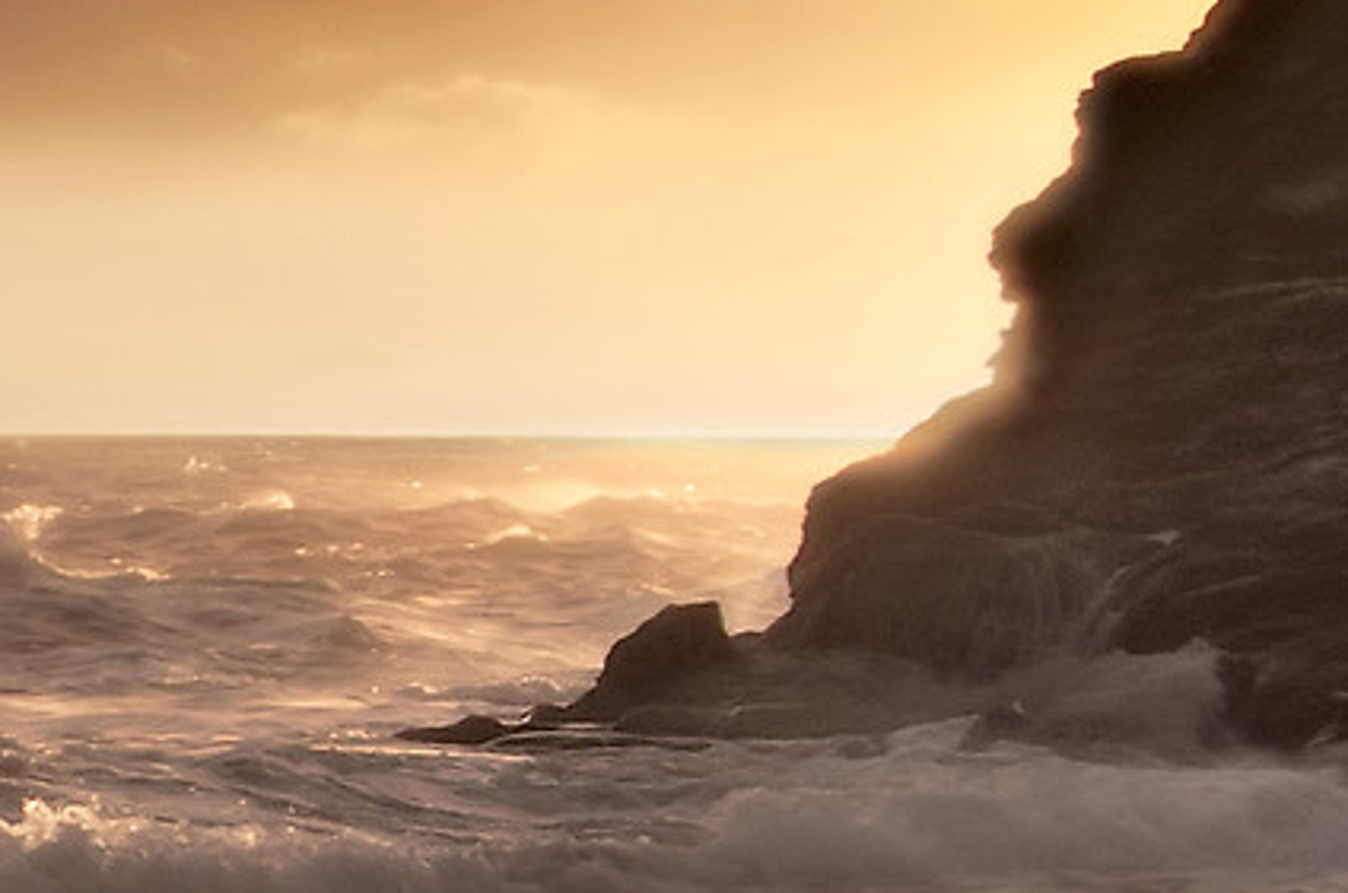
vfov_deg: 11.3
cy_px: 1065
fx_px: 4447
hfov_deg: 13.7
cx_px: -1612
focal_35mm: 119
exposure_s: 1/15
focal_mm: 14
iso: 100
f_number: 8
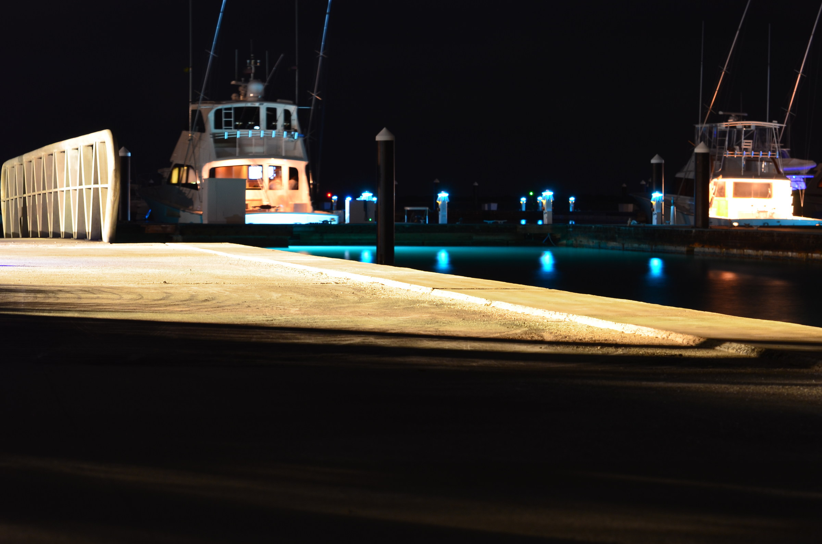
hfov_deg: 19.5
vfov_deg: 13.0
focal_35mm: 105
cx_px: 411
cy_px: 272
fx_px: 2392
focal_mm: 70
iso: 250
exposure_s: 30
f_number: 9
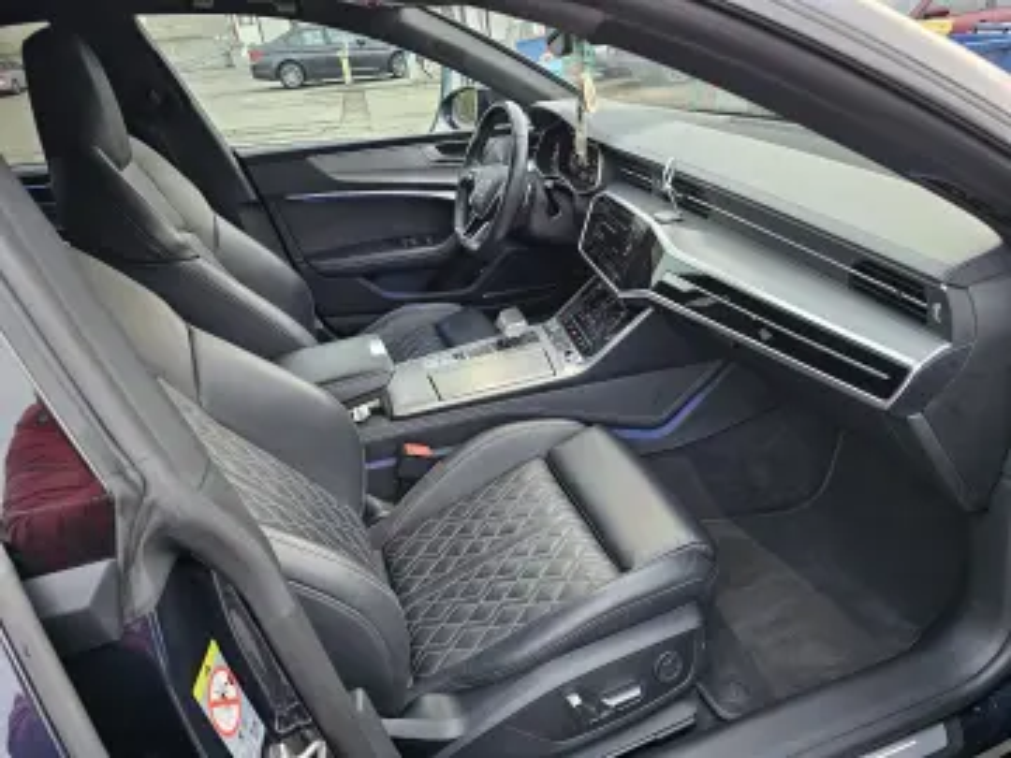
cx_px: 506
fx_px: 672
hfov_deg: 73.9
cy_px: 379
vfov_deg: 58.9
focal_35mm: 23
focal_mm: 6.3
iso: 640
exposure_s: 1/60
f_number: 1.7
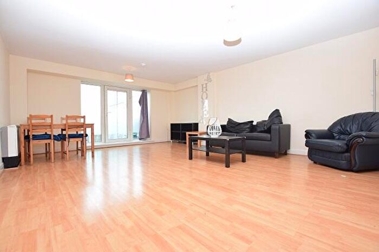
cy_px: 126
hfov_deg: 100.4
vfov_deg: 77.3
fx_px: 158
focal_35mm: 15
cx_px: 190
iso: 400
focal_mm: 10
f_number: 5.6
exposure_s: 1/125
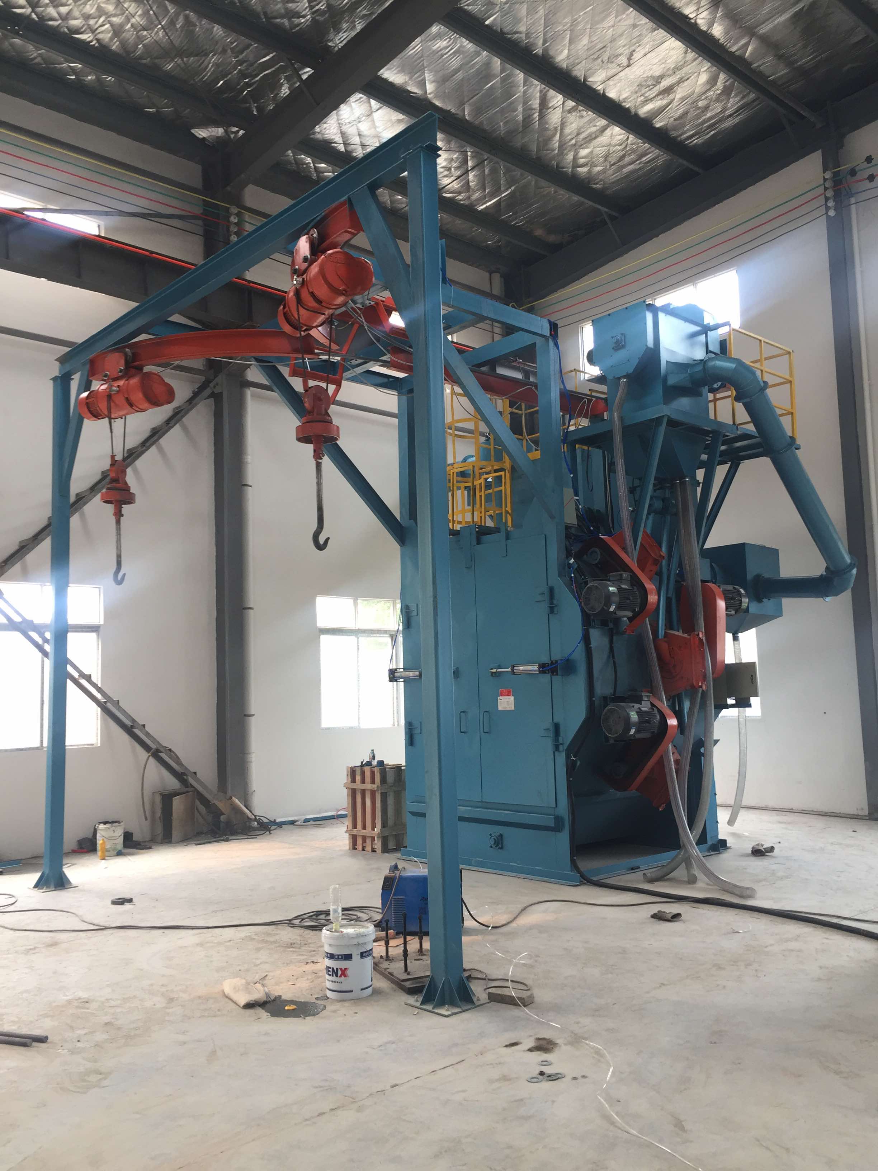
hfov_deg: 48.2
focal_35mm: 29
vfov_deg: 61.7
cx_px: 439
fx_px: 981
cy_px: 586
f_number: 2.2
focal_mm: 4.15
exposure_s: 1/50
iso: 40
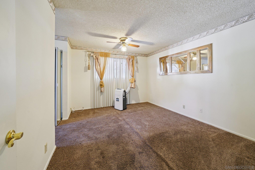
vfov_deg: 85.4
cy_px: 85
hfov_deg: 108.3
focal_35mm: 13
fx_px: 92
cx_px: 128
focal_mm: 13
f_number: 8
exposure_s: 1/4
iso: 400
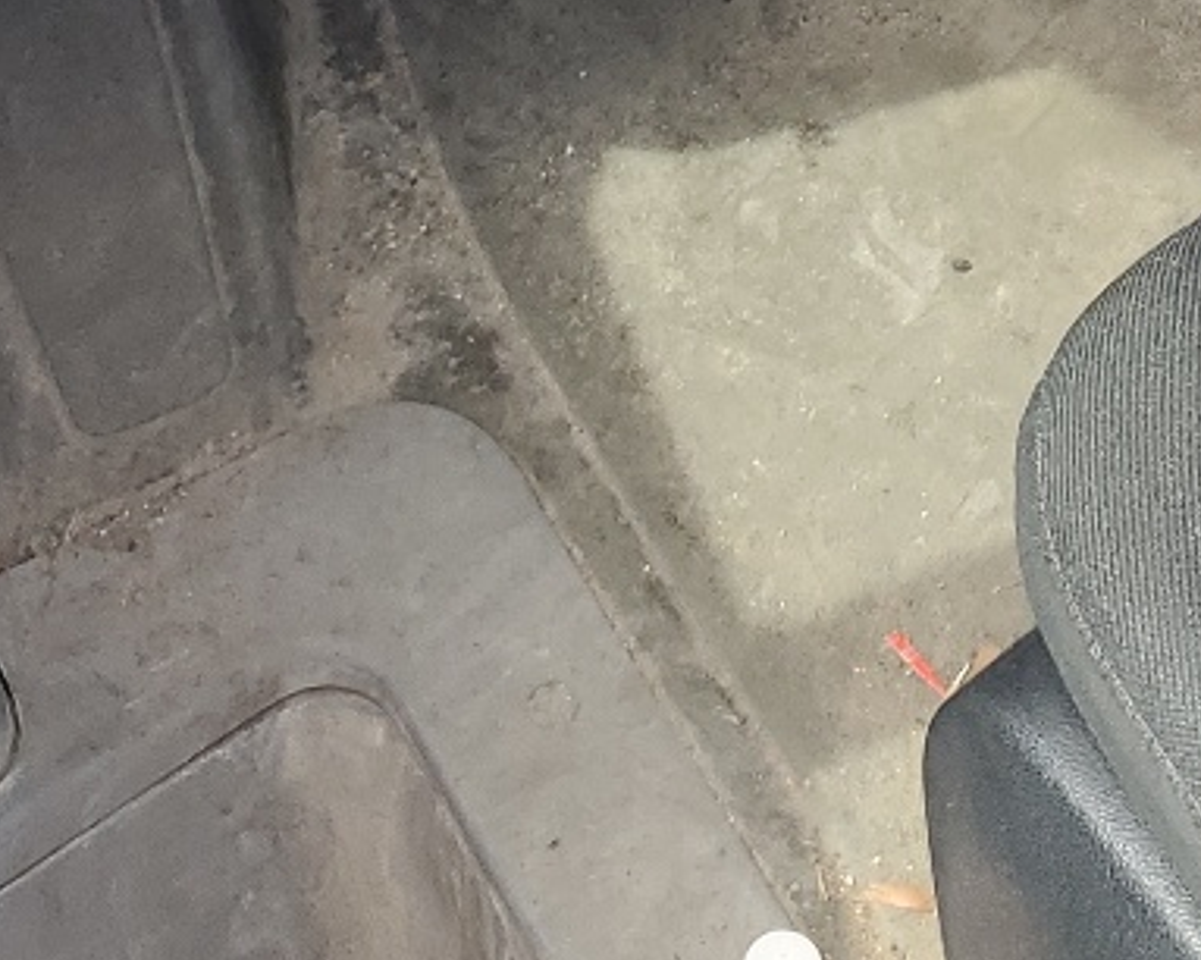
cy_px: -552
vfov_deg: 13.5
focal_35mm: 106
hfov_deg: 16.4
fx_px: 3766
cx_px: 1850
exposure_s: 1/204
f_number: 1.5
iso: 50
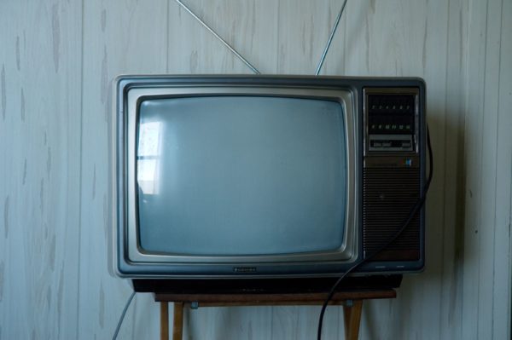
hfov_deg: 24.2
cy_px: 170
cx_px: 256
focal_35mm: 84
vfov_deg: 16.2
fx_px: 1194
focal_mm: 56
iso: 200
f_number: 4.5
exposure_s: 1/15
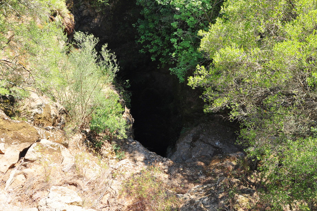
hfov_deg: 62.0
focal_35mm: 30
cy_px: 99
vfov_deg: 43.5
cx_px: 154
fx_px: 264
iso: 400
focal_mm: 18
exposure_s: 1/200
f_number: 7.1
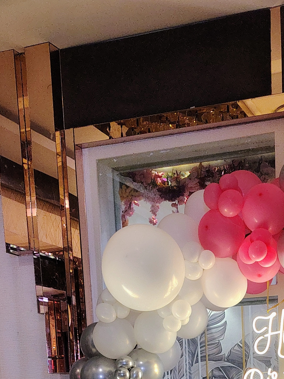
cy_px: 501
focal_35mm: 68
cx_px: 228
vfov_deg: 24.6
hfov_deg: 21.3
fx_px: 744
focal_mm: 5.56
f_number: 1.8
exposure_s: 1/50
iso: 644
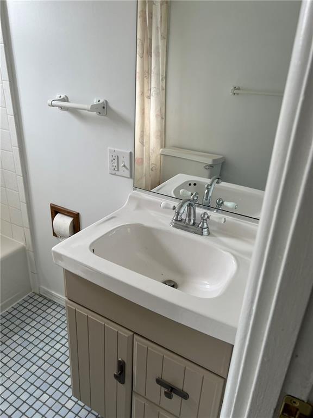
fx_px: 313
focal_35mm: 26
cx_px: 156
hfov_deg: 53.1
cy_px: 209
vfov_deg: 67.3
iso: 64
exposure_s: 1/121
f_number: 1.5
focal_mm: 5.7
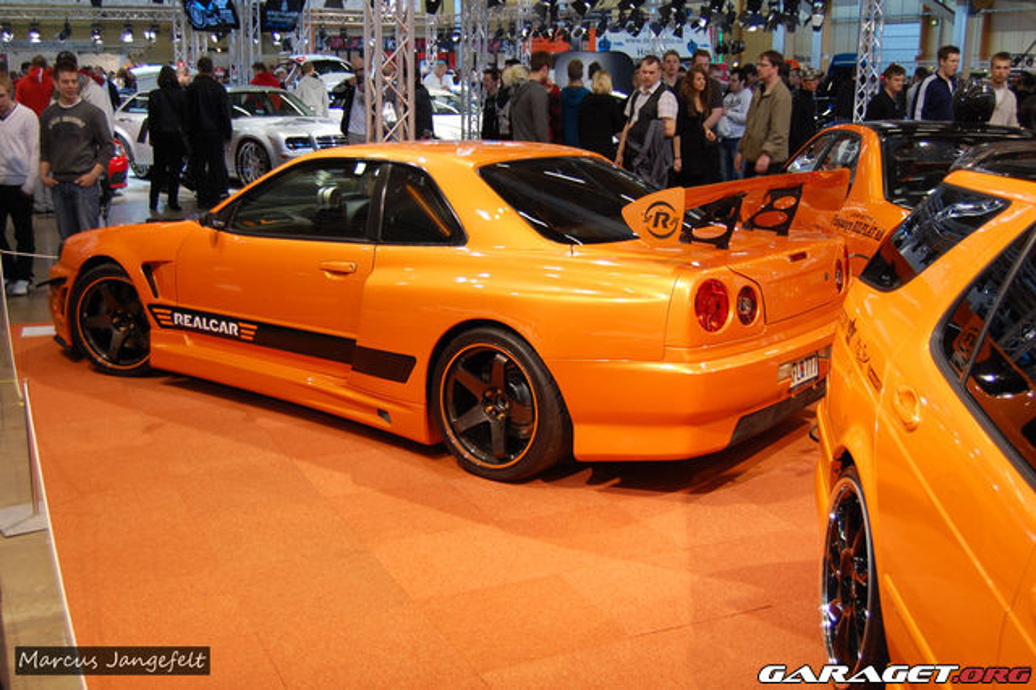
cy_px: 345
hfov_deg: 49.6
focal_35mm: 39
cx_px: 518
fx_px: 1122
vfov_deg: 34.2
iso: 400
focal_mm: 26
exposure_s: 1/50
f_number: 4.2
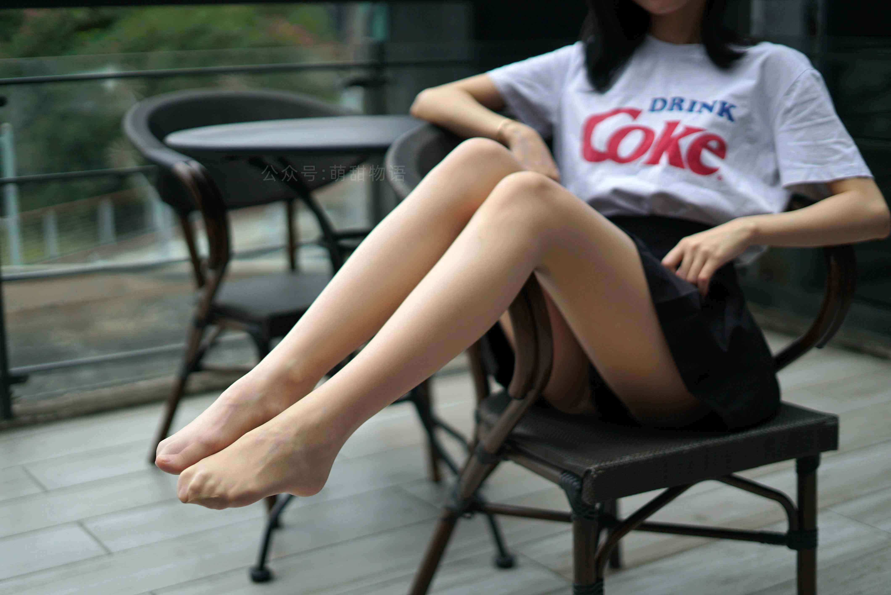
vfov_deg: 27.0
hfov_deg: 39.6
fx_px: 1238
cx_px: 446
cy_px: 298
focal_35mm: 50
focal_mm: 50
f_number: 1.8
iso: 200
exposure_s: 1/5000
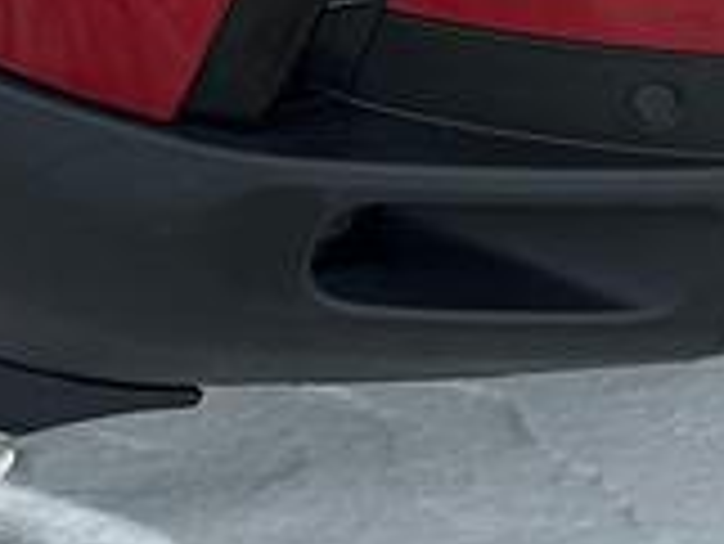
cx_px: -549
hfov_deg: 9.8
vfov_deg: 7.0
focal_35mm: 191
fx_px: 3998
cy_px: -1097
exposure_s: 1/2967
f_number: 1.78
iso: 80
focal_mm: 6.86
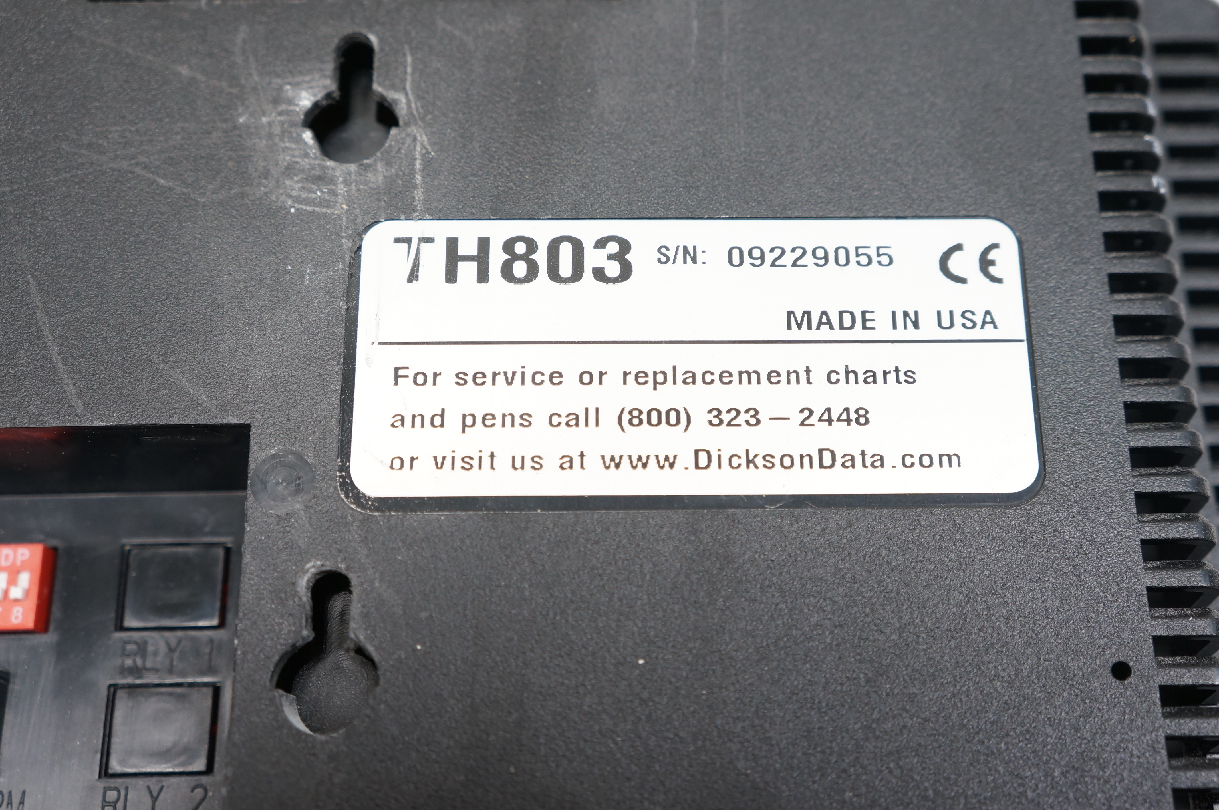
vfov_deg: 28.8
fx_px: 1575
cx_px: 671
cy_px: 357
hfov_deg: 42.3
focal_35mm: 47
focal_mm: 27
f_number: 4
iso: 400
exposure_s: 1/80
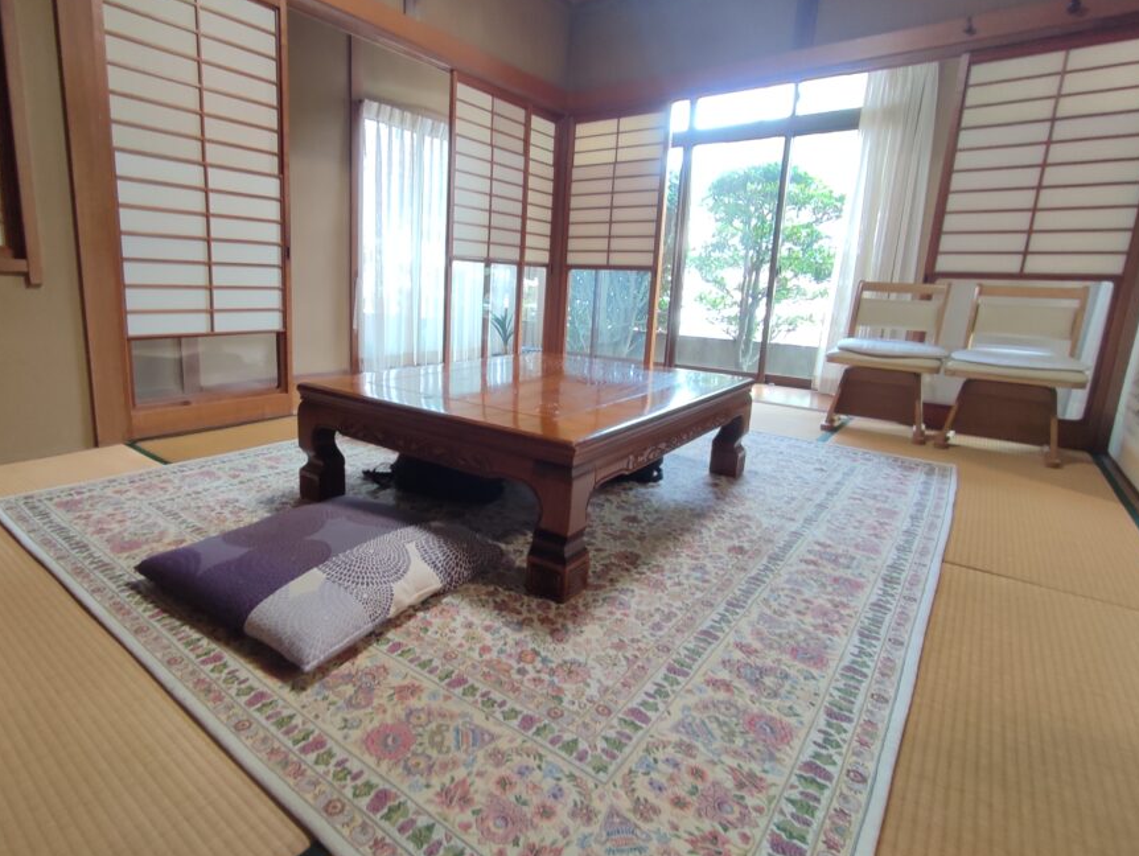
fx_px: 626
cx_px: 480
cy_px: 405
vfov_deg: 68.7
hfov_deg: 84.0
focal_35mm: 19
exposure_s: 1/33
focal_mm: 1.65
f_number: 2.2
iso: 92
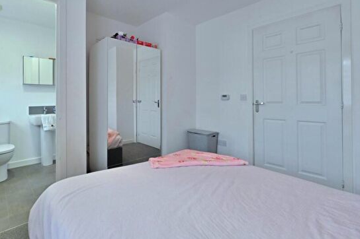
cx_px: 146
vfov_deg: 66.9
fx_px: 180
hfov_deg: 89.0
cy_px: 100
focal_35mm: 18
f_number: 13
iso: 2500
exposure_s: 1/100
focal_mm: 14
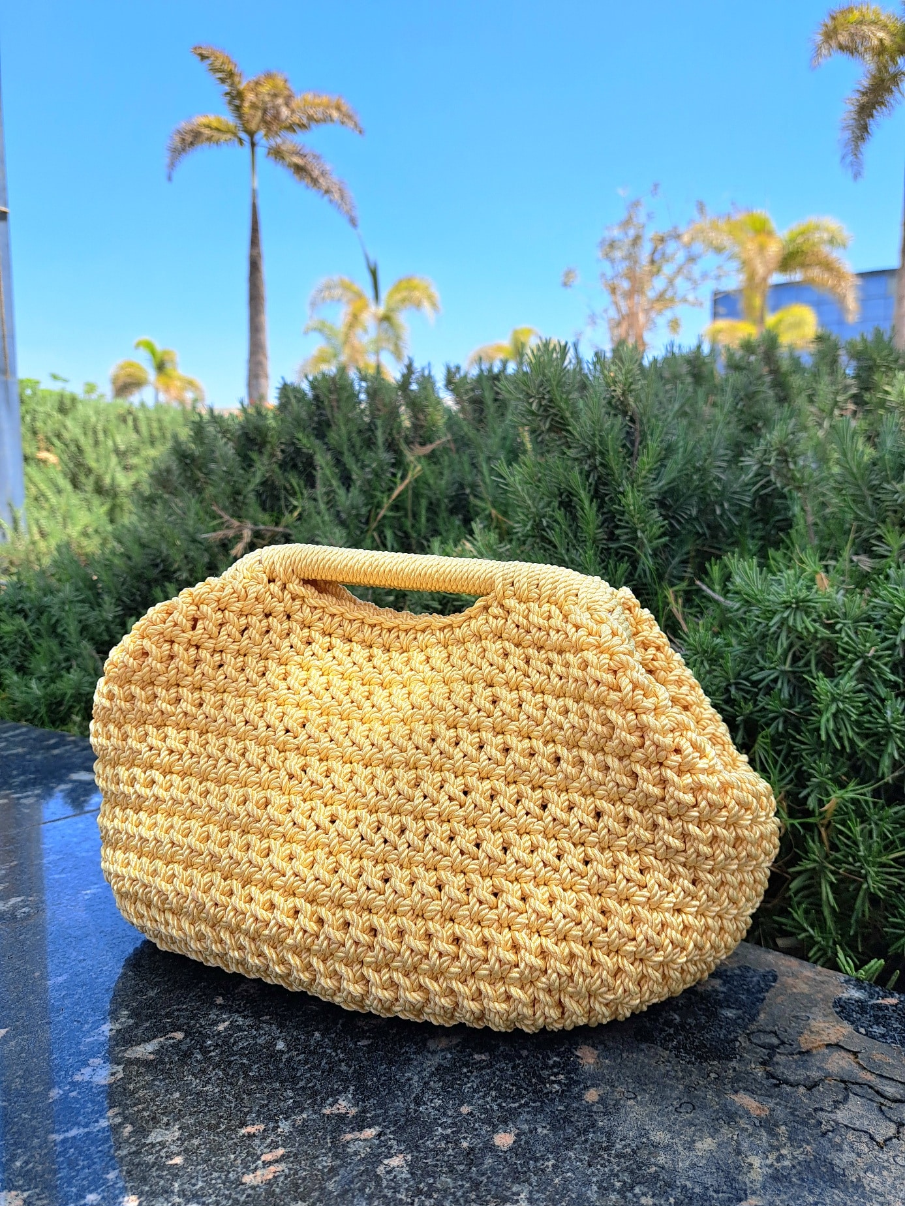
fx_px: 837
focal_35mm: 24
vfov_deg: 71.6
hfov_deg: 56.8
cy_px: 603
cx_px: 452
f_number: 1.8
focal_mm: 5.23
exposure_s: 1/833
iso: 50
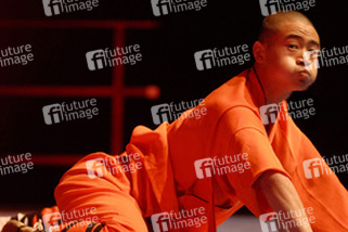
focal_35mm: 283
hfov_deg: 7.3
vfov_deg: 4.9
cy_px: 139
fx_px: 2733
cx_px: 192
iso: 800
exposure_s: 1/40
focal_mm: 135
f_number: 2.8
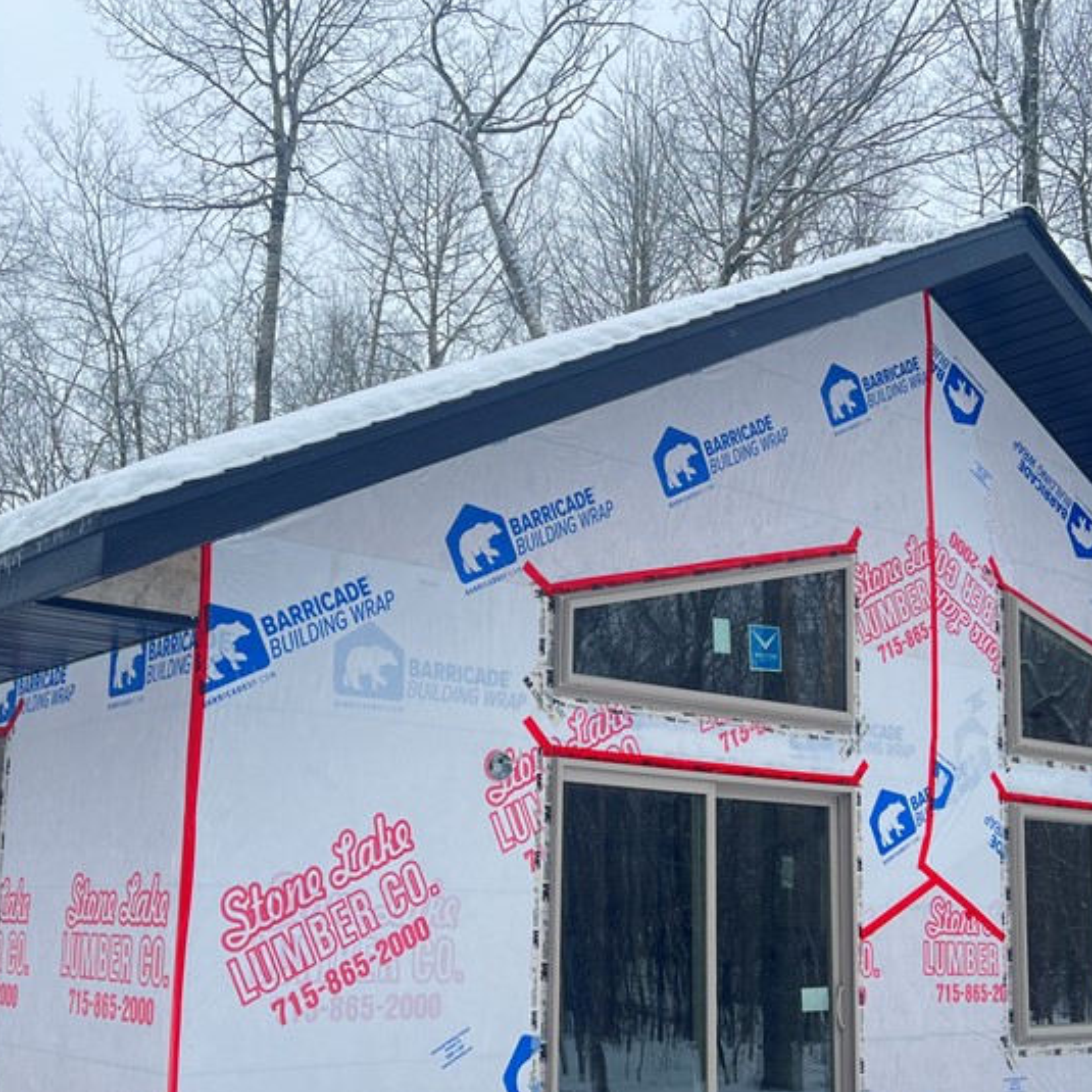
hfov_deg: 38.3
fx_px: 1570
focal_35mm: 44
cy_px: 698
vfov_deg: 38.0
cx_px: 527
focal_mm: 5.7
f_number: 1.5
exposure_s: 1/488
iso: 50
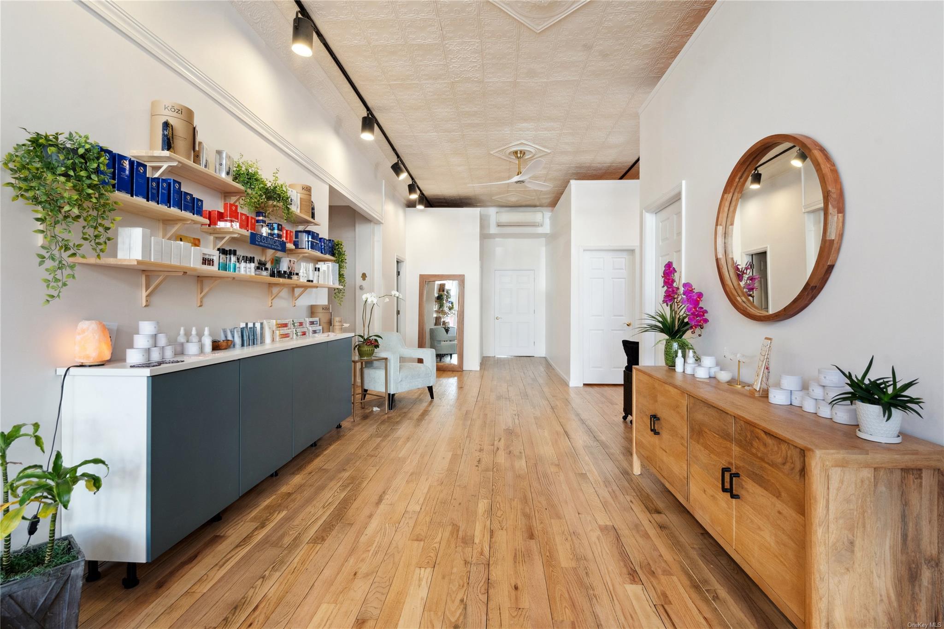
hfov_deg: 96.7
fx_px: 419
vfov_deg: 73.7
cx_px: 472
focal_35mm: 16
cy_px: 314
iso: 1000
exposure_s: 1/80
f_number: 8
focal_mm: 16
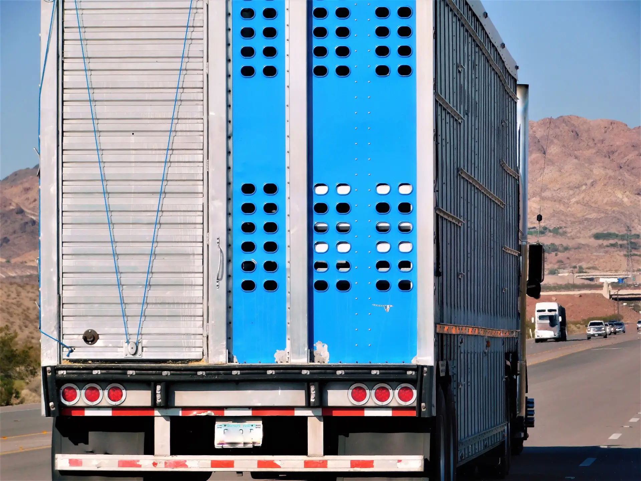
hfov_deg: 8.5
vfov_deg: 6.4
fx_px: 4296
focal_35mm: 232
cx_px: 320
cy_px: 240
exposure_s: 1/640
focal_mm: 41.3
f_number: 5.6
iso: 125
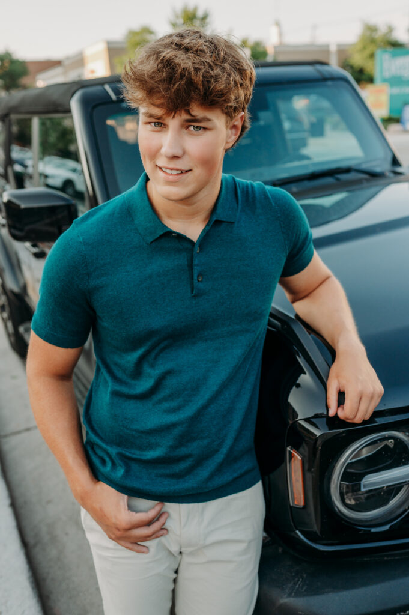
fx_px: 597
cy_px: 308
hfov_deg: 37.8
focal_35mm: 35
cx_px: 204
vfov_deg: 54.5
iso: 400
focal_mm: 35
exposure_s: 1/800
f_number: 3.2
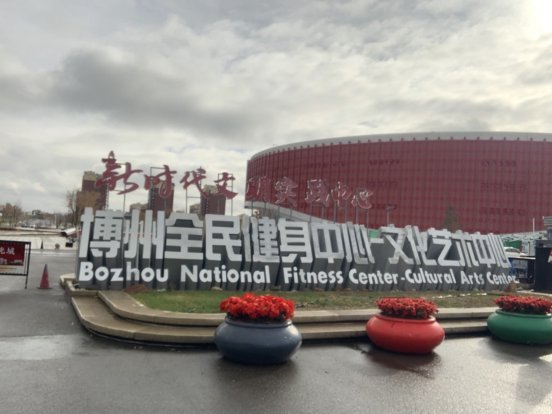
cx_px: 276
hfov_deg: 56.8
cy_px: 207
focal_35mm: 32
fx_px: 510
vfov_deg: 44.2
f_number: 2.2
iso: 16
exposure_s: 1/1042
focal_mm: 2.87
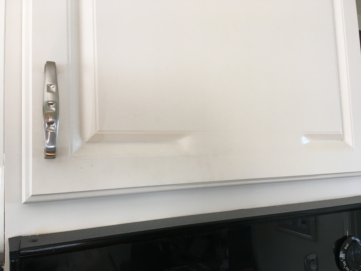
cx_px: 180
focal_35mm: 29
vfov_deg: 48.2
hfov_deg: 61.7
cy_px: 136
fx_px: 302
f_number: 2.2
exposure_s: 1/30
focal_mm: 4.15
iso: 40
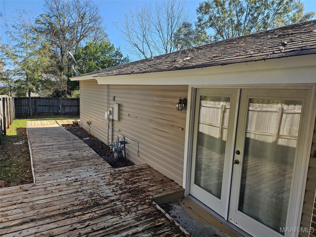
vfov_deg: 58.9
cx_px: 158
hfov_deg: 73.9
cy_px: 118
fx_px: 210
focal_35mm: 23
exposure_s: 1/227
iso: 10
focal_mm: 6.3
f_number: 1.7
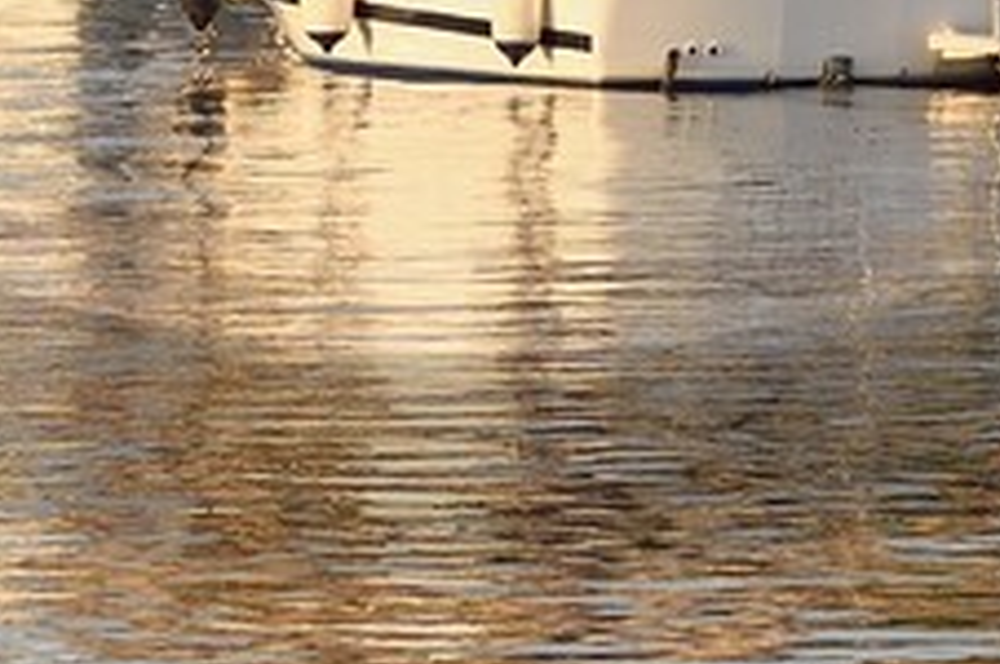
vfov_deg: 1.7
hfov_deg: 2.6
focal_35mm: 794
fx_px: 22024
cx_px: 465
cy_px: -1270
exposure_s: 1/160
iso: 200
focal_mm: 112
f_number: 9
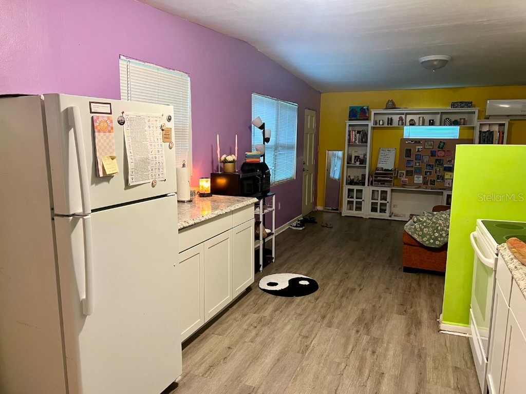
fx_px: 395
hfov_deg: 67.3
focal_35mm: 26
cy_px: 197
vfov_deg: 53.1
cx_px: 263
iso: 200
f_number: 1.5
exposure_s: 1/60
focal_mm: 5.7
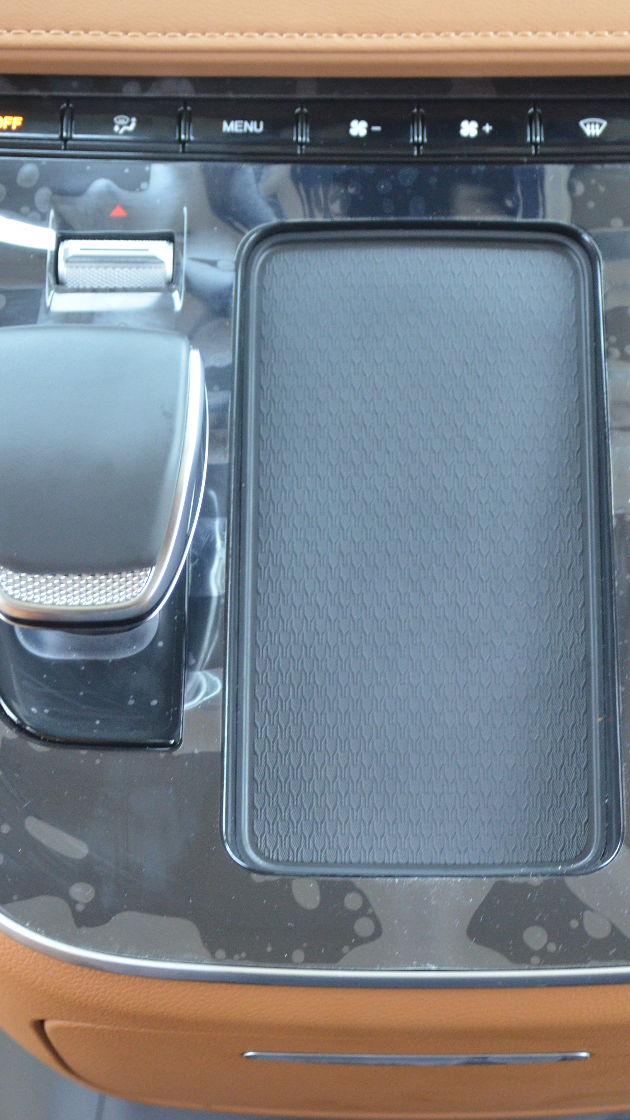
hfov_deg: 12.7
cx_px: 376
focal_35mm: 95
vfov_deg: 22.5
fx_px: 2822
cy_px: 561
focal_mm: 40
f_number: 4.5
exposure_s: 1/25
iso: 1600
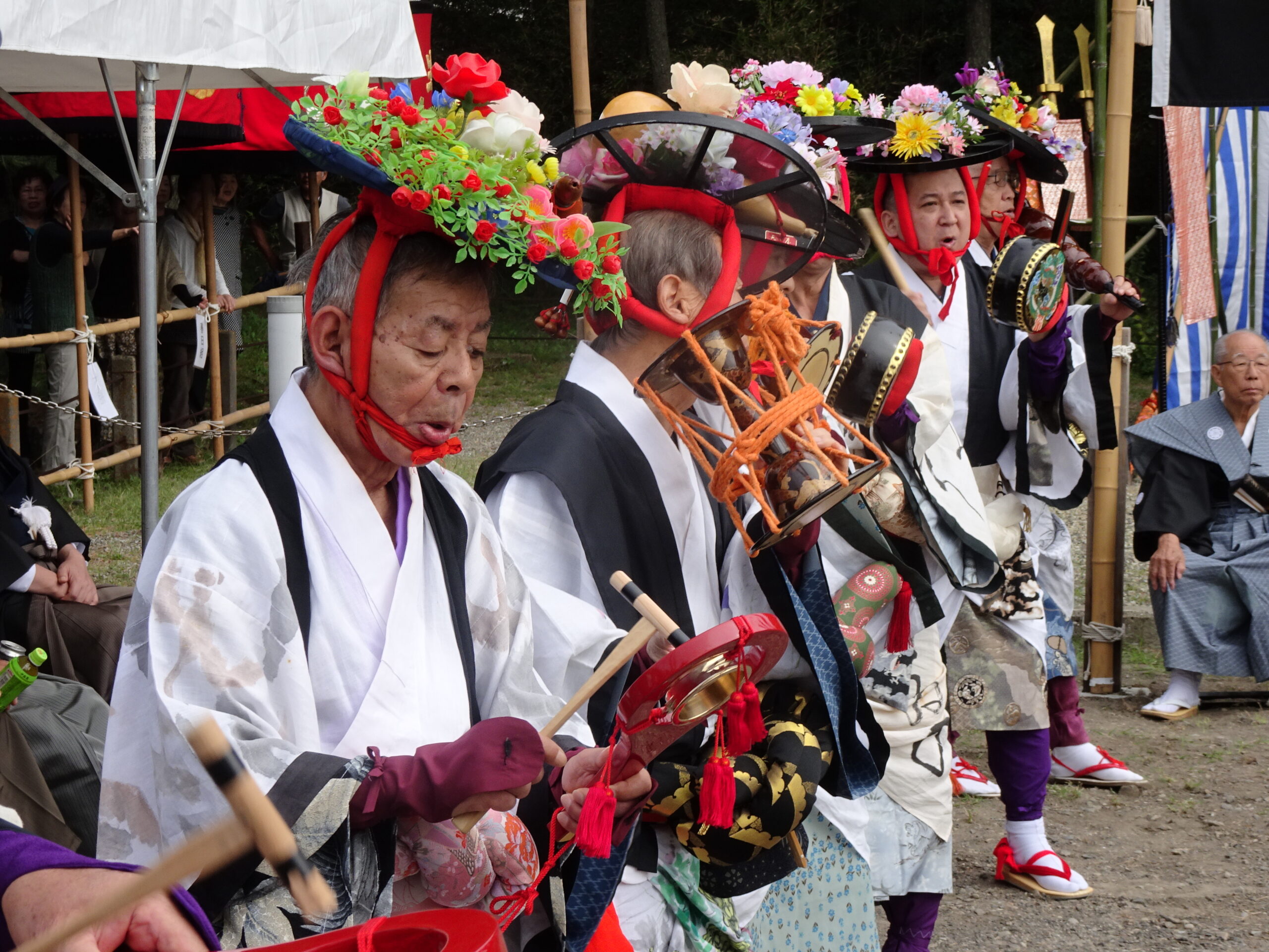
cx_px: 634
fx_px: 3666
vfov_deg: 14.8
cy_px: 476
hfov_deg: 19.6
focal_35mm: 100
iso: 80
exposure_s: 1/320
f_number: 5
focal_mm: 17.01
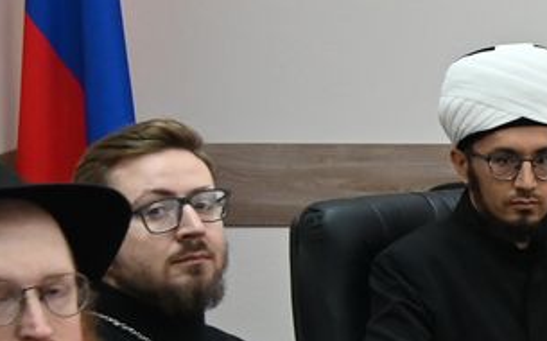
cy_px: 286
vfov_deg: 6.1
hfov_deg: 9.2
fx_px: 3187
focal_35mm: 214
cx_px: 1126
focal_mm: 32
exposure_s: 1/125
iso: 1600
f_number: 4
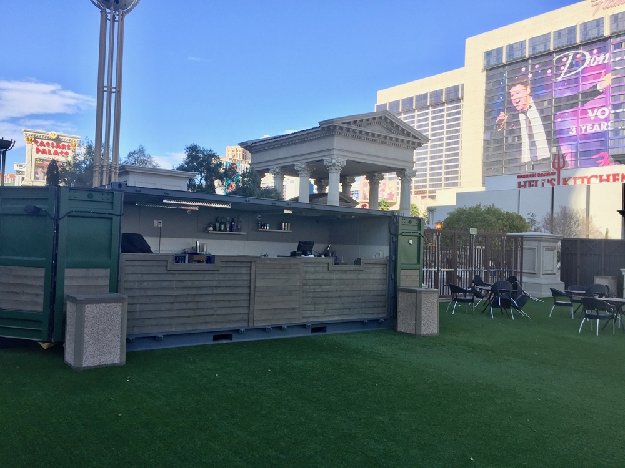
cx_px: 312
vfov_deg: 48.2
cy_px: 234
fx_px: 524
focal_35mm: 29
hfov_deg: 61.7
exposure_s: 1/1464
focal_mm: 4.15
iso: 32
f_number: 2.2
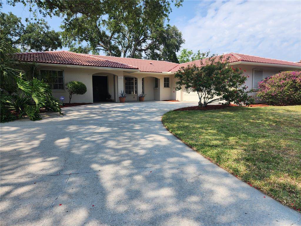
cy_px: 113
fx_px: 200
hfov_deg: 73.9
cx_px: 150
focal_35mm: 23
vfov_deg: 58.9
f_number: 1.8
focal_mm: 5.4
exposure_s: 1/1096
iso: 20
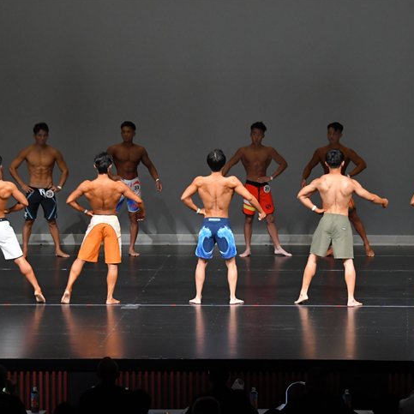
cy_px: 218
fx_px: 2544
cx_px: 220
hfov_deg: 9.3
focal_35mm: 188
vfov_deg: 9.3
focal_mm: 92
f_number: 5.6
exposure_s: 1/400
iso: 4000
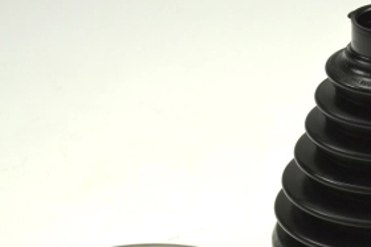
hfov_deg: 7.5
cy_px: 235
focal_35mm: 272
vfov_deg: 5.0
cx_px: 373
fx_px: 2805
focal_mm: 85
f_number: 7.1
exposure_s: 1/640
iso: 800
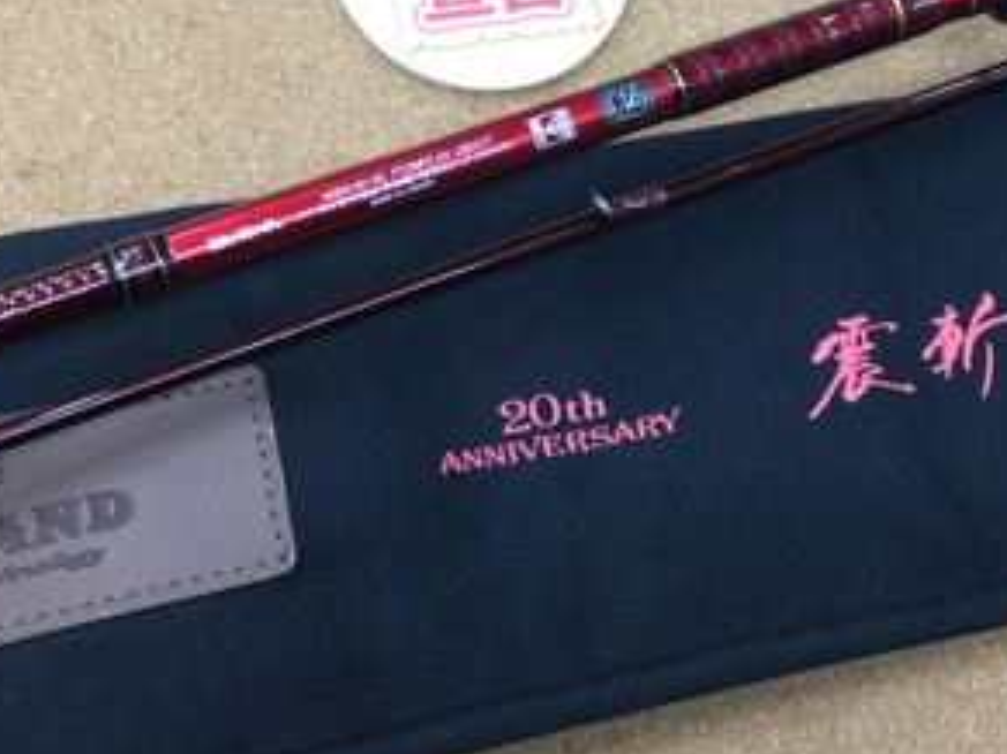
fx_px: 1861
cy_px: 128
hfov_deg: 30.1
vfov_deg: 22.5
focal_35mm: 64
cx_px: 654
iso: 80
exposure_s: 1/30
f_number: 2.4
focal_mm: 3.3
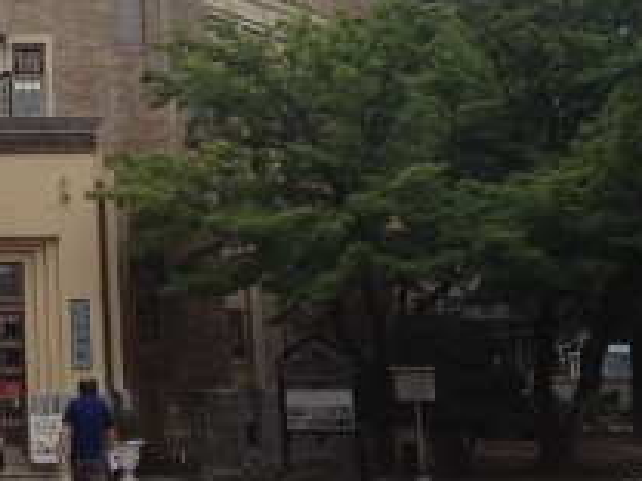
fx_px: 1558
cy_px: -20
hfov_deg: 22.2
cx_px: -28
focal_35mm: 84
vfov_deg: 17.1
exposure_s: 1/541
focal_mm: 4.28
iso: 50
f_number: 2.4
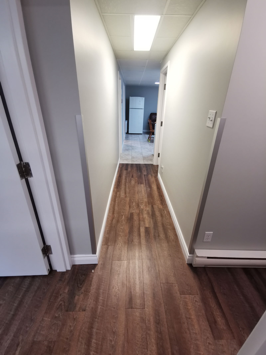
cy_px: 178
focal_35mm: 16
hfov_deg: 78.1
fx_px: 164
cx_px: 133
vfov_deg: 94.5
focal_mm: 2.35
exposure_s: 1/30
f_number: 2.2
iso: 250
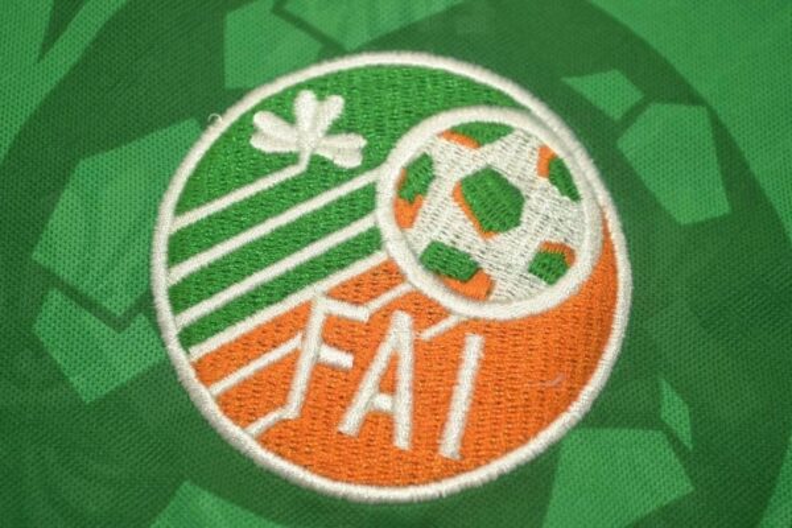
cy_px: 264
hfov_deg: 28.1
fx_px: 1584
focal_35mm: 72
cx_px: 396
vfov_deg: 18.9
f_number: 5.3
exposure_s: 1/60
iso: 200
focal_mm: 48
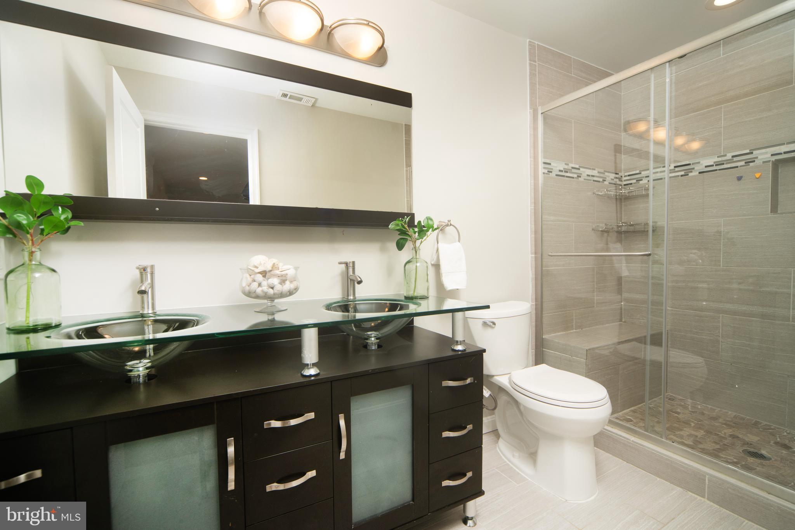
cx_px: 398
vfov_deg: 73.7
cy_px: 265
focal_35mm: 16
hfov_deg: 96.7
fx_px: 353
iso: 400
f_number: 7.1
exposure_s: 1/125
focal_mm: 16
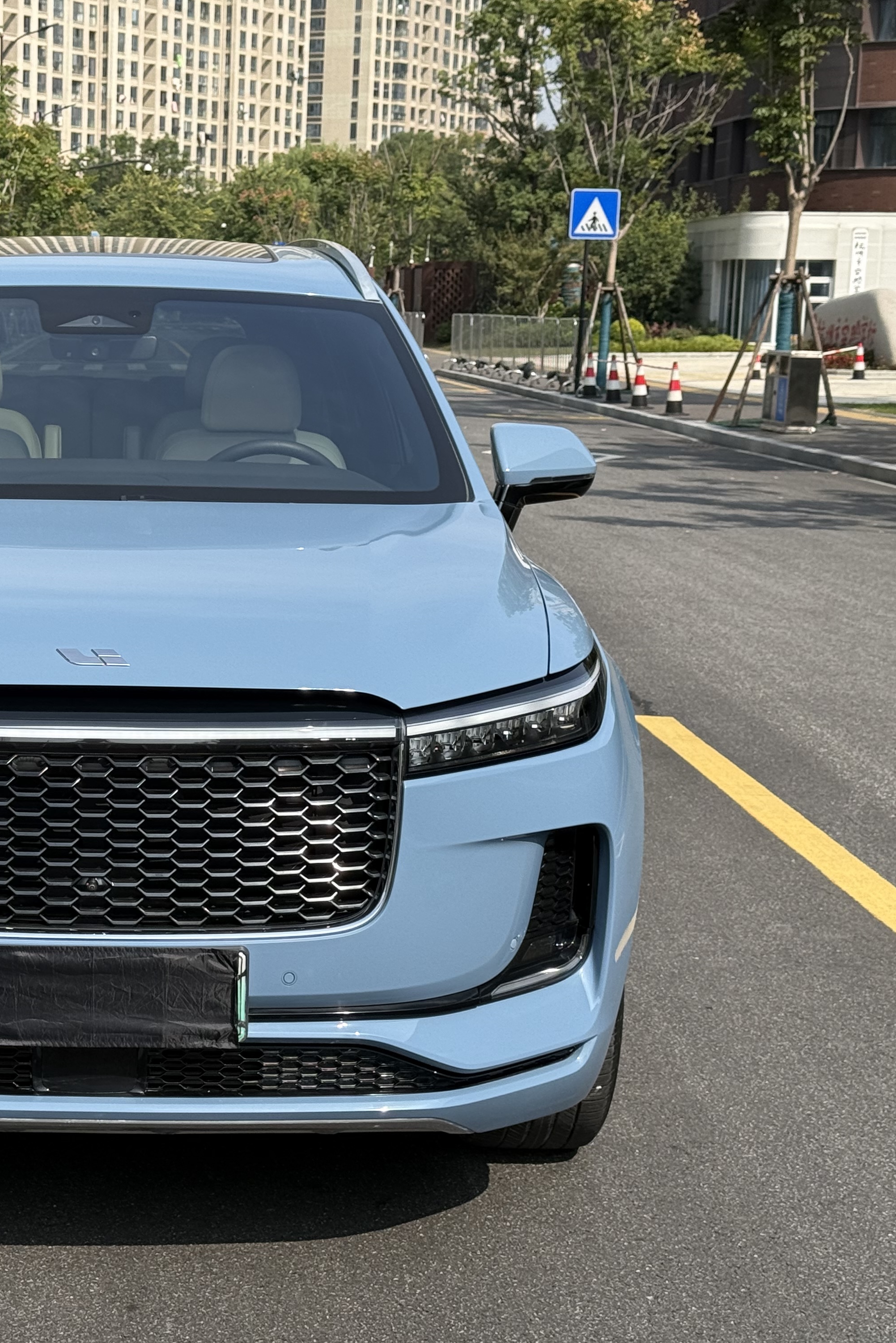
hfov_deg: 19.9
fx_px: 2501
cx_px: 83
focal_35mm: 67
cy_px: 674
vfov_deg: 30.1
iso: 64
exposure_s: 1/3534
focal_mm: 6.76
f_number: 1.78
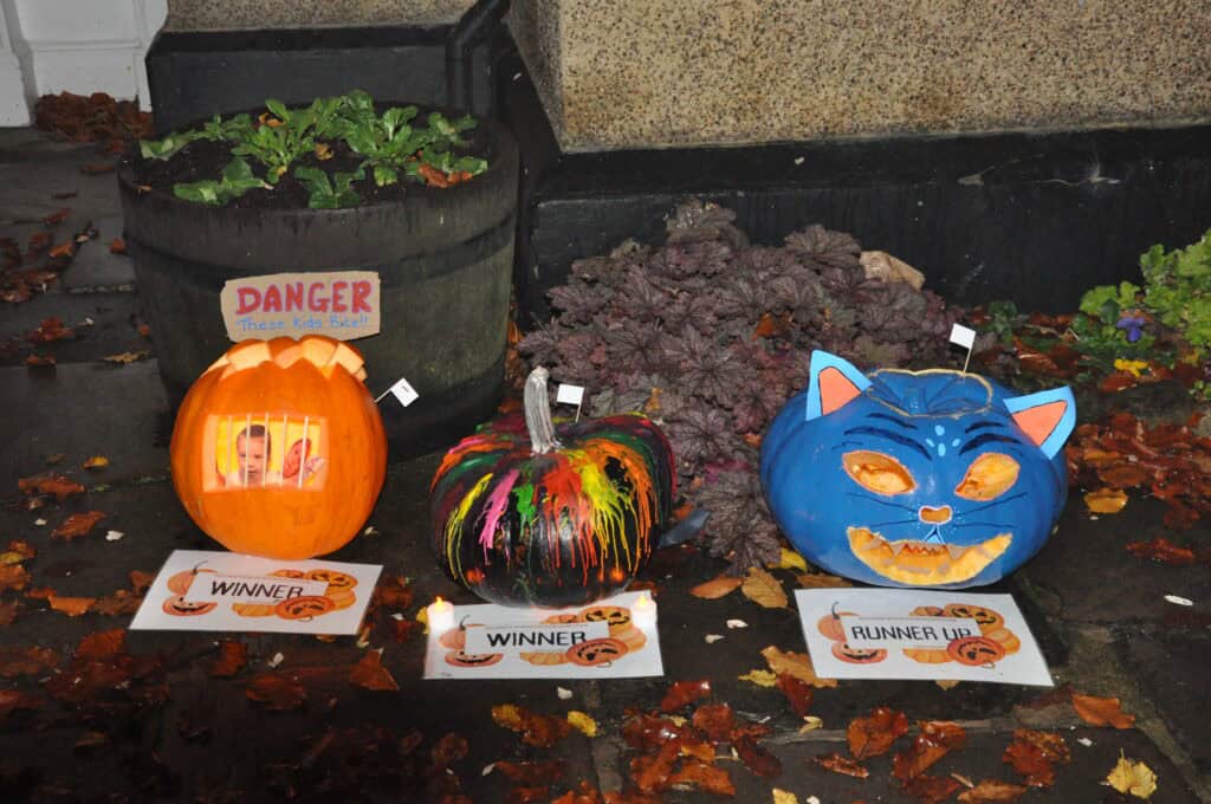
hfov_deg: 38.9
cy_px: 402
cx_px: 606
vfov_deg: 26.4
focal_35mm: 51
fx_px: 1713
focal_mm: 34
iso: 3200
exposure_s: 1/60
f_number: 5.6
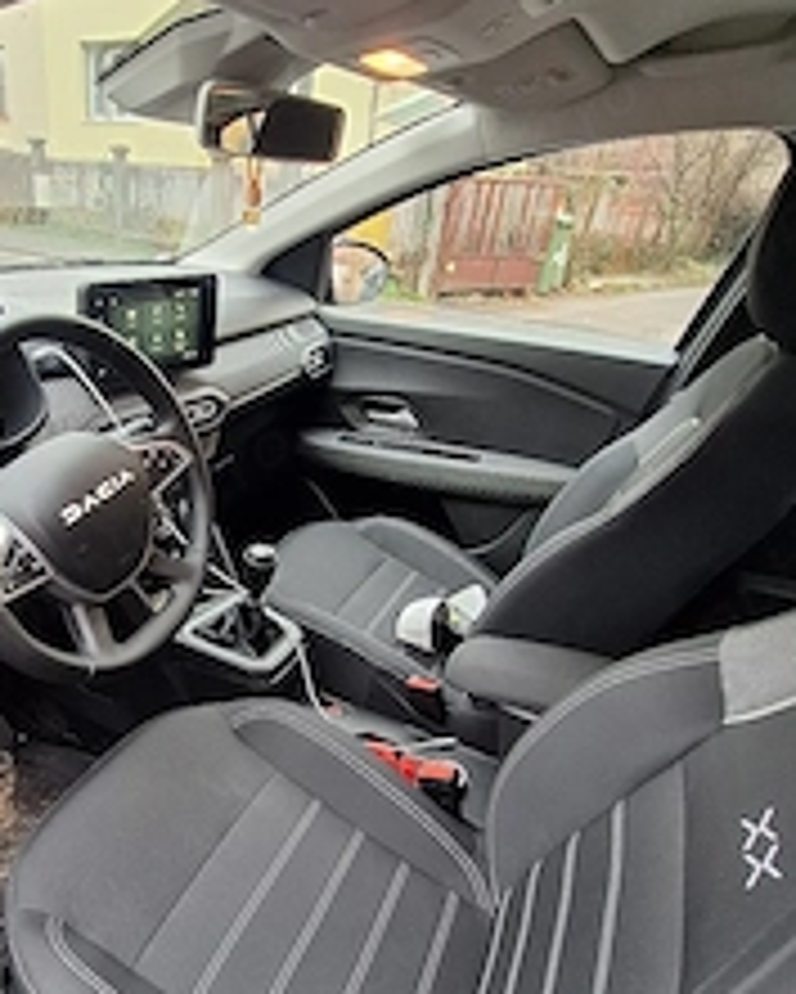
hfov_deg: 58.8
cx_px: 234
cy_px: 589
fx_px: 677
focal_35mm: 23
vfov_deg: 71.9
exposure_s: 1/50
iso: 125
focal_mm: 1.74
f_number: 2.2
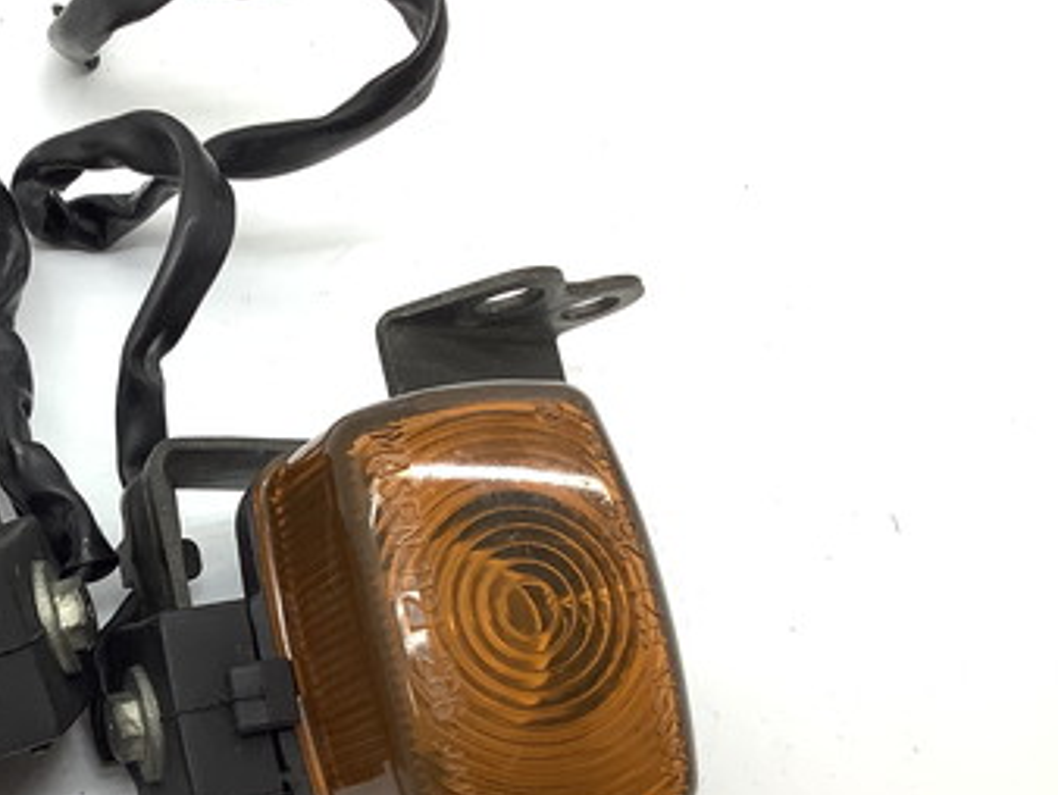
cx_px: 122
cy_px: 588
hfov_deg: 33.2
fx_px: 1682
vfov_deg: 26.3
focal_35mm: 55
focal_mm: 3.3
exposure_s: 1/120
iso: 50
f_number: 2.4
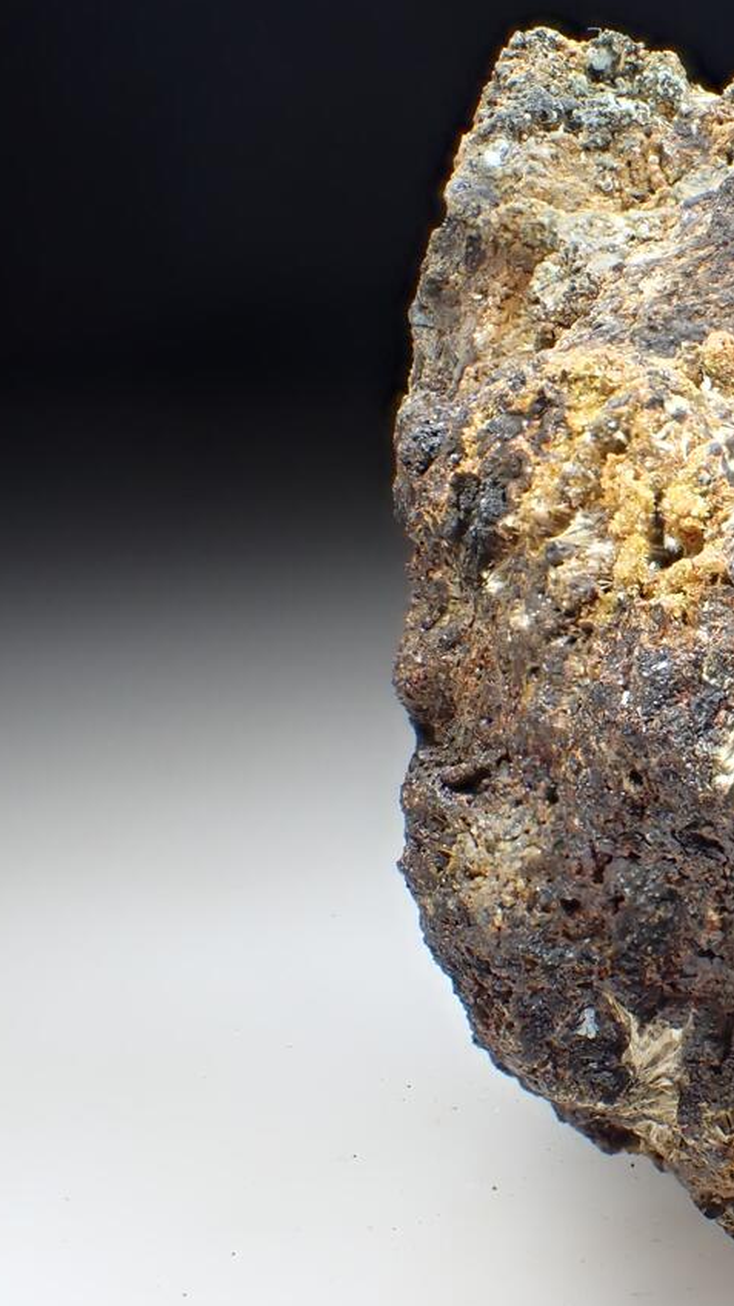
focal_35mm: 61
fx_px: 2113
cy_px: 618
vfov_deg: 34.4
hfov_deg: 18.5
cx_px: 922
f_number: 3.5
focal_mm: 6.83
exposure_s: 1/160
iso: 100
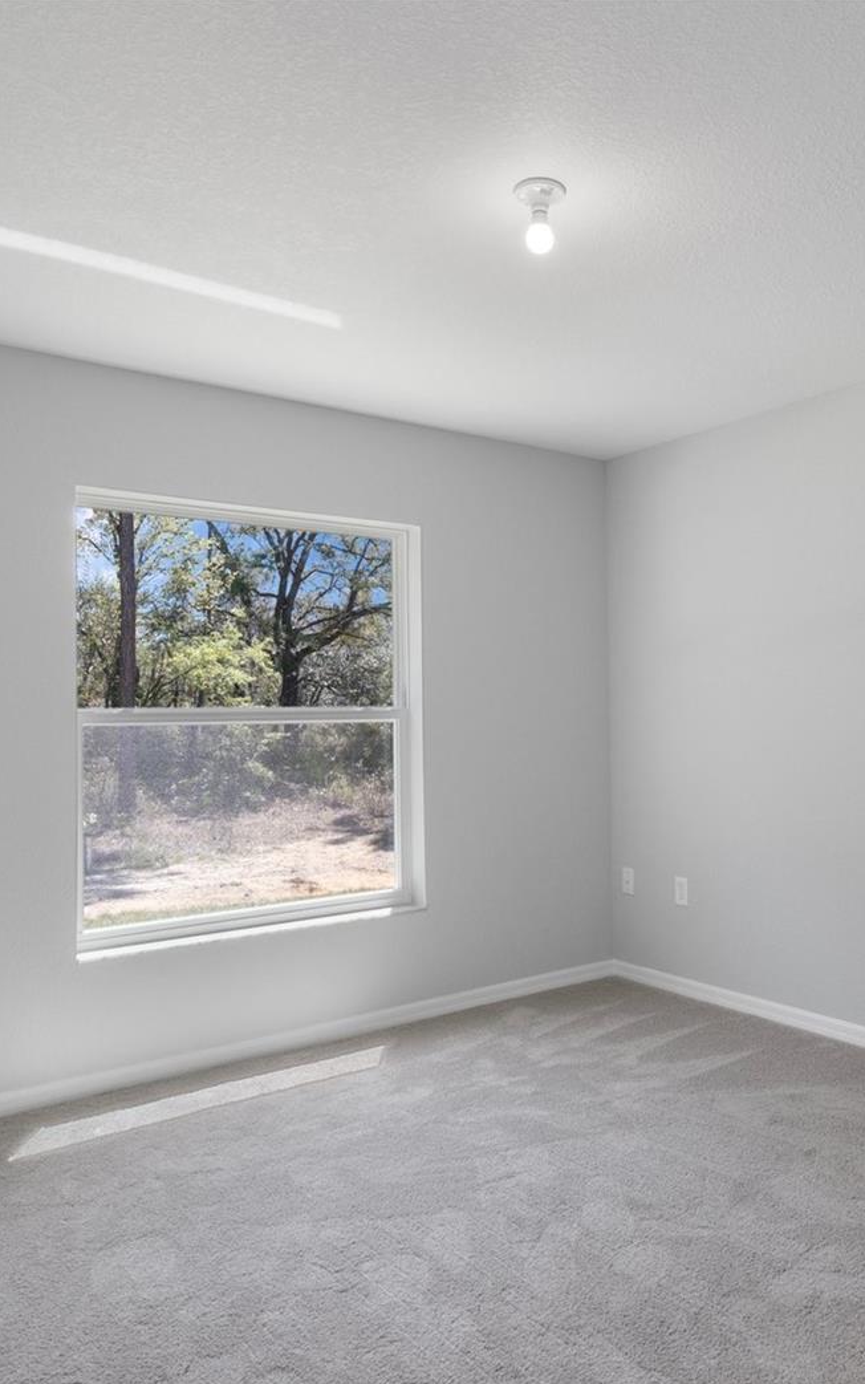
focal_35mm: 26
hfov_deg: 47.0
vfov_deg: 70.9
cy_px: 705
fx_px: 972
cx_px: 592
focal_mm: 11
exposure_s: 1/8
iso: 320
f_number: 8
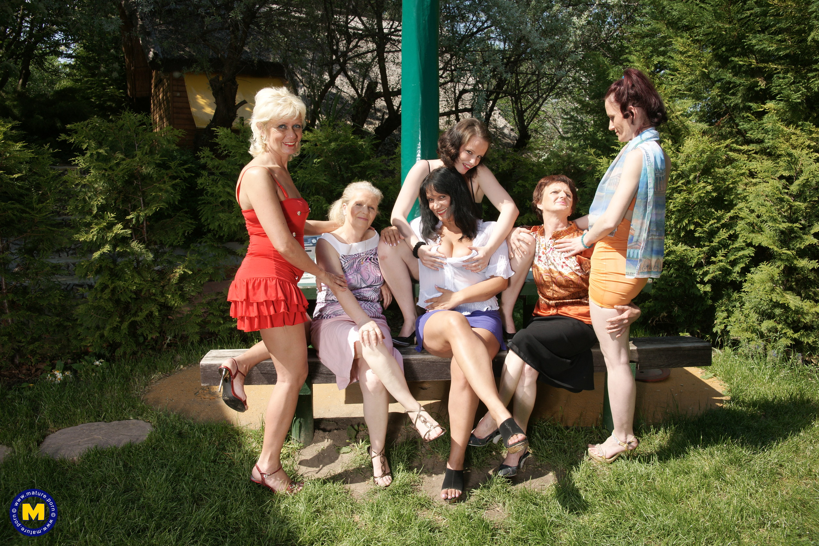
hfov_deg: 73.8
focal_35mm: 24
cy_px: 273
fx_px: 546
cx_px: 410
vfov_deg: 53.1
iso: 160
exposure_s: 1/160
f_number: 10
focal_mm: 24
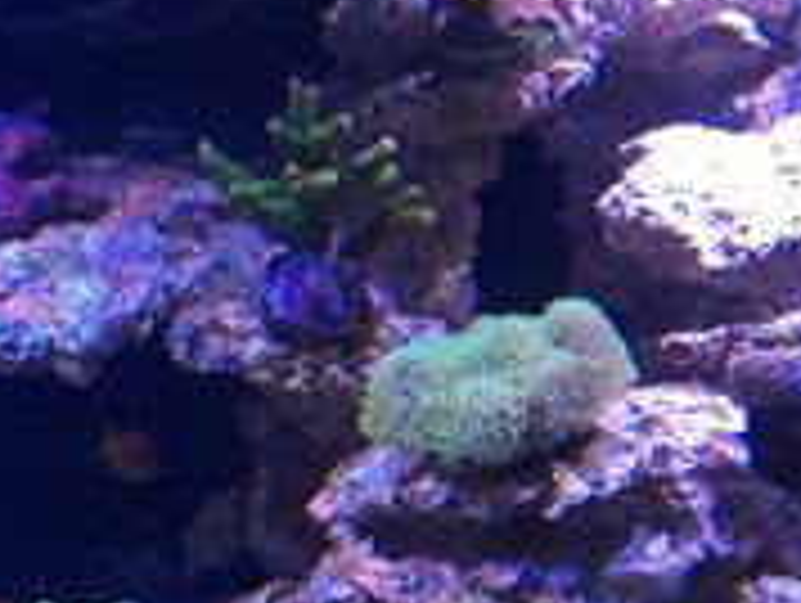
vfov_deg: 21.6
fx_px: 1506
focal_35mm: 65
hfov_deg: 29.7
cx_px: 302
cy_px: 639
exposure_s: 1/33
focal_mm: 4.15
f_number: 2.2
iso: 32
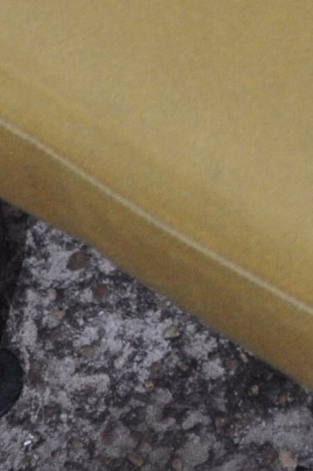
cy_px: -853
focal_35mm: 283
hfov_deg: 4.7
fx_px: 3700
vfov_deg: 6.7
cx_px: 874
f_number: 4.2
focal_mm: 30
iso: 500
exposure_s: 1/60
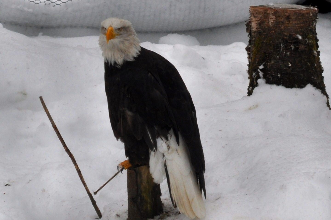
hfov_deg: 13.7
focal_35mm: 150
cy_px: 110
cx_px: 166
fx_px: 1378
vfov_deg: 9.1
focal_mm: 100
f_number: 5.6
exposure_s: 1/500
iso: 360
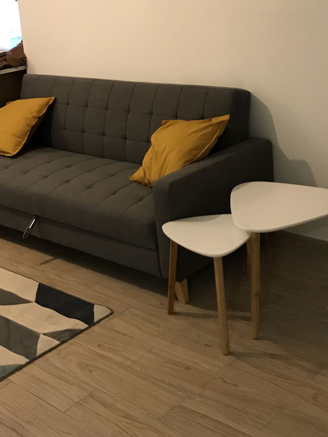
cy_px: 101
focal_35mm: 52
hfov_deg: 28.0
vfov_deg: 35.8
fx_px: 657
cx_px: 173
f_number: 1.8
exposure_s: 1/17
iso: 80
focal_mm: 3.99
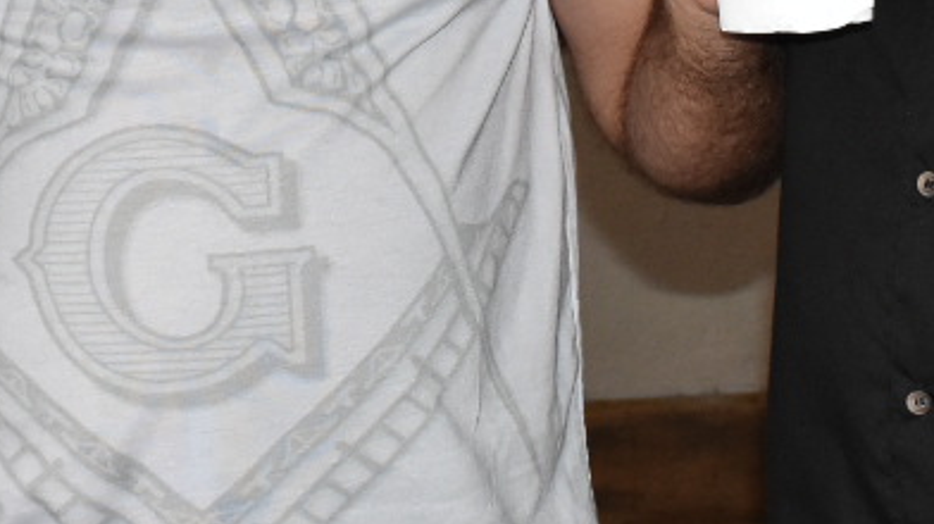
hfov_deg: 13.8
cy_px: -202
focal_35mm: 156
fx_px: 3861
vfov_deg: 7.7
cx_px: 295
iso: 1250
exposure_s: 1/100
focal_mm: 24
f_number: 6.3
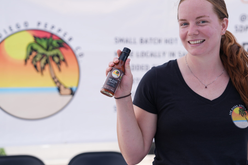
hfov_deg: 20.5
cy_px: 61
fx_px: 682
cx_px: 166
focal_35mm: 99
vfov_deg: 13.8
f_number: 2.8
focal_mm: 70
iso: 100
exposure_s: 1/500
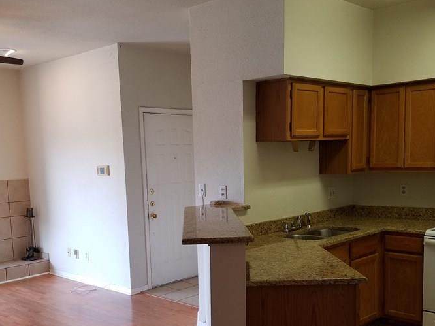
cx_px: 208
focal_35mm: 40
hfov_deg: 46.8
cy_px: 226
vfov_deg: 35.5
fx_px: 502
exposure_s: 1/60
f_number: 1.7
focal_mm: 4.2
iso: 100
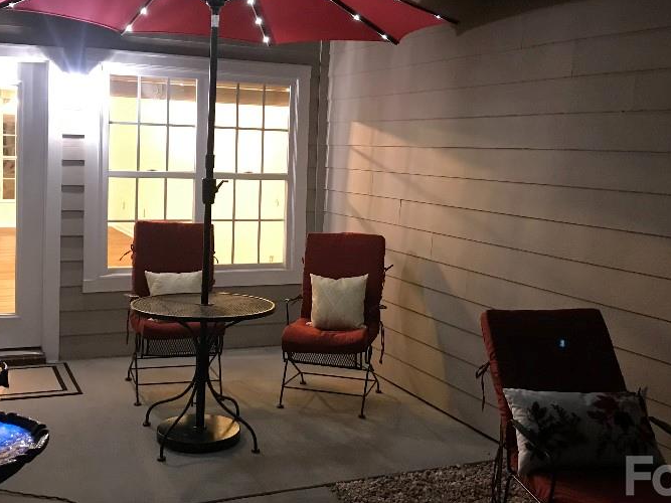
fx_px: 833
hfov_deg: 43.8
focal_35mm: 43
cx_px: 313
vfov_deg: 33.5
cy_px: 215
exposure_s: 1/12
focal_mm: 3.99
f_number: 1.8
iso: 100
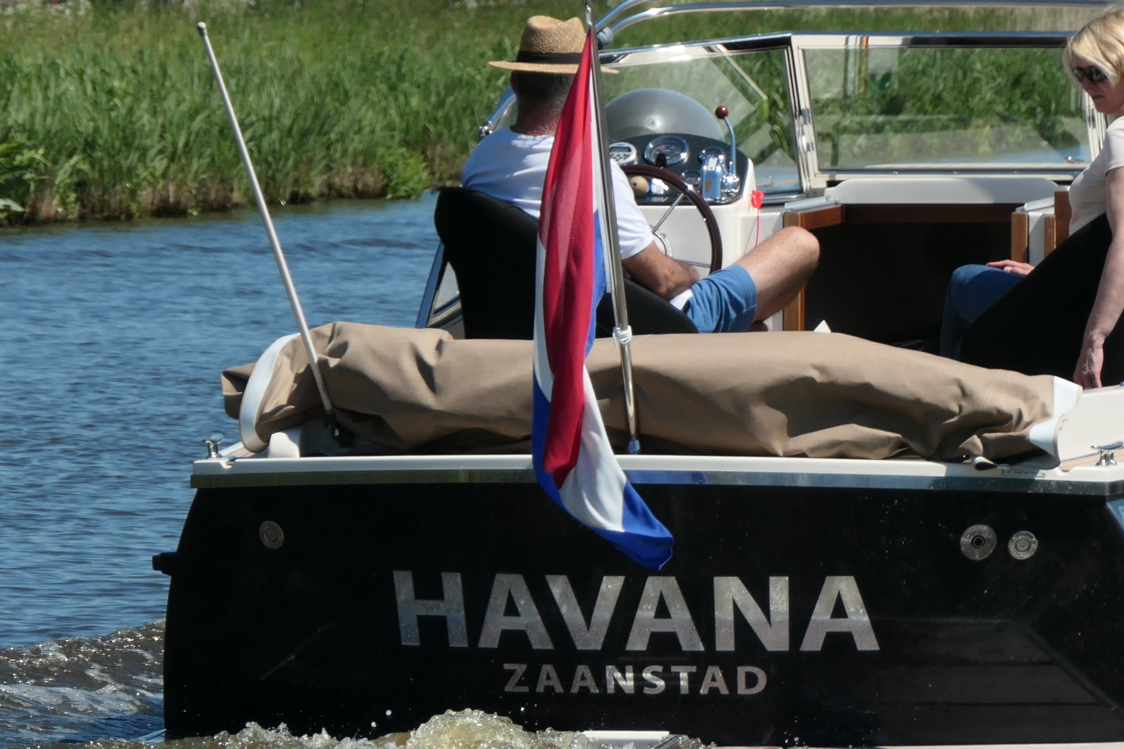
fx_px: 12895
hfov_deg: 5.0
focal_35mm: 413
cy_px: 185
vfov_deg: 3.3
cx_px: 888
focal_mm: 75.2
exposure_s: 1/1000
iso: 200
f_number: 6.1
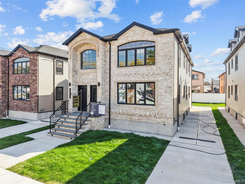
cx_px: 122
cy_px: 92
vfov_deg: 56.8
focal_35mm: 24
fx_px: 170
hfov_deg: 71.6
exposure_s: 1/350
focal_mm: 8.67
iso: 260
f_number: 1.8
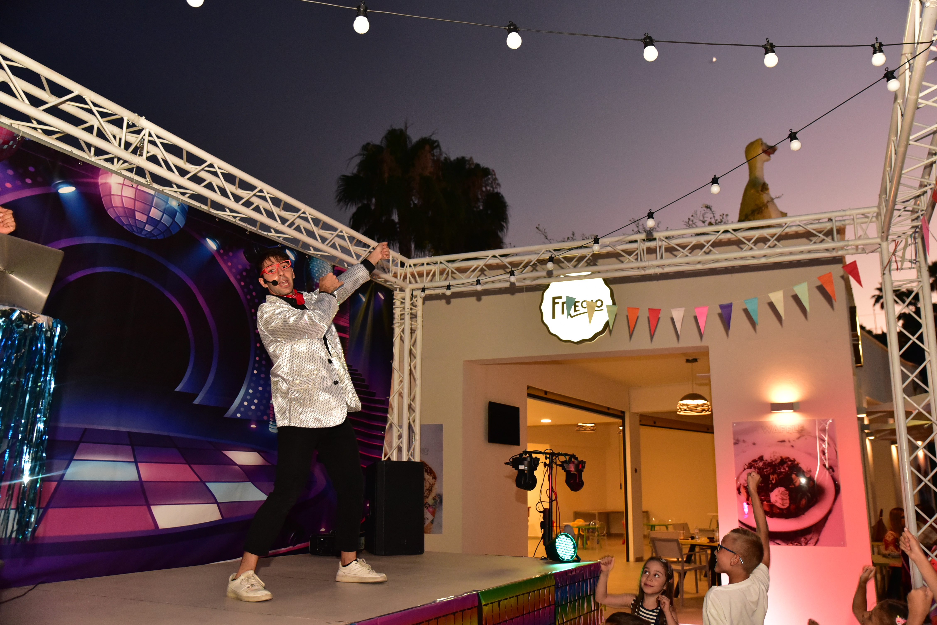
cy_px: 312
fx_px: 807
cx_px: 468
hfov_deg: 60.3
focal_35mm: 31
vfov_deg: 42.3
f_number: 3.2
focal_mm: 31
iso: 4000
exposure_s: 1/100
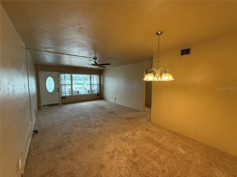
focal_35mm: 14
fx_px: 96
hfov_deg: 102.1
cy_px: 88
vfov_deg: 85.7
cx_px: 118
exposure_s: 1/120
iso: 400
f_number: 2.2
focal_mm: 2.22
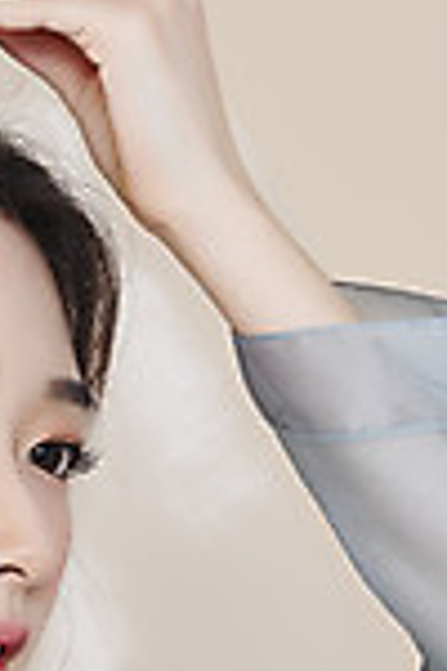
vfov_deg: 7.3
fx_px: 5215
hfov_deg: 4.9
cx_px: -42
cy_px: 702
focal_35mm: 280
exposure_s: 1/125
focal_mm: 105
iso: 64
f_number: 11
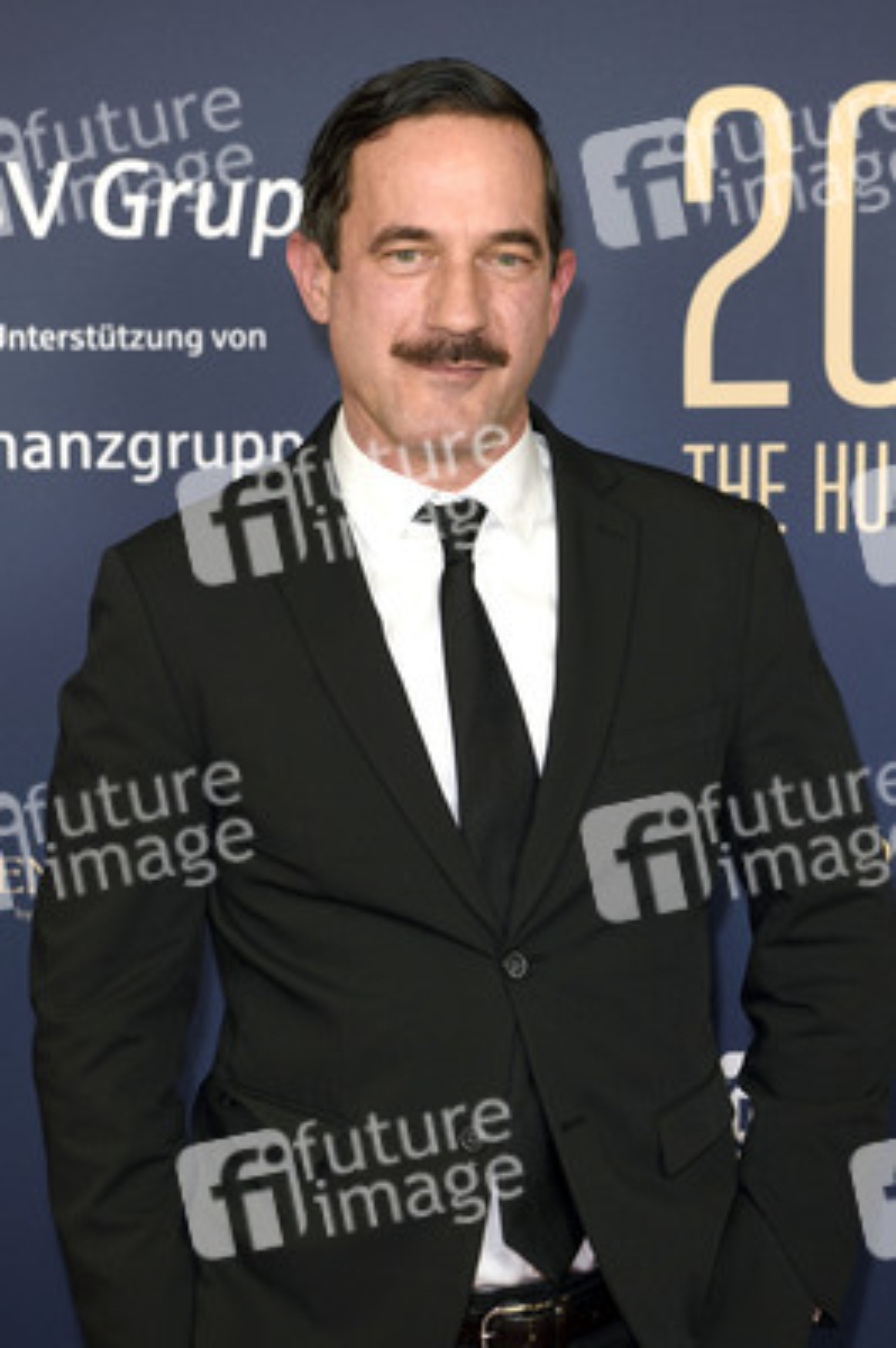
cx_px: 448
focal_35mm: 70
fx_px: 2618
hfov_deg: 19.4
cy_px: 674
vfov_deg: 28.9
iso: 640
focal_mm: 70
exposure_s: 1/320
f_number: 5
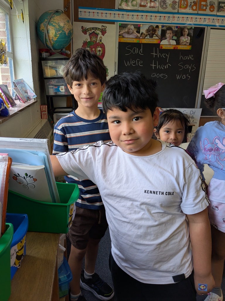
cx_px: 112
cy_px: 150
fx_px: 234
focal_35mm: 27
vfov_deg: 65.3
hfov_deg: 51.4
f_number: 1.73
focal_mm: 4.38
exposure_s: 1/120
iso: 52
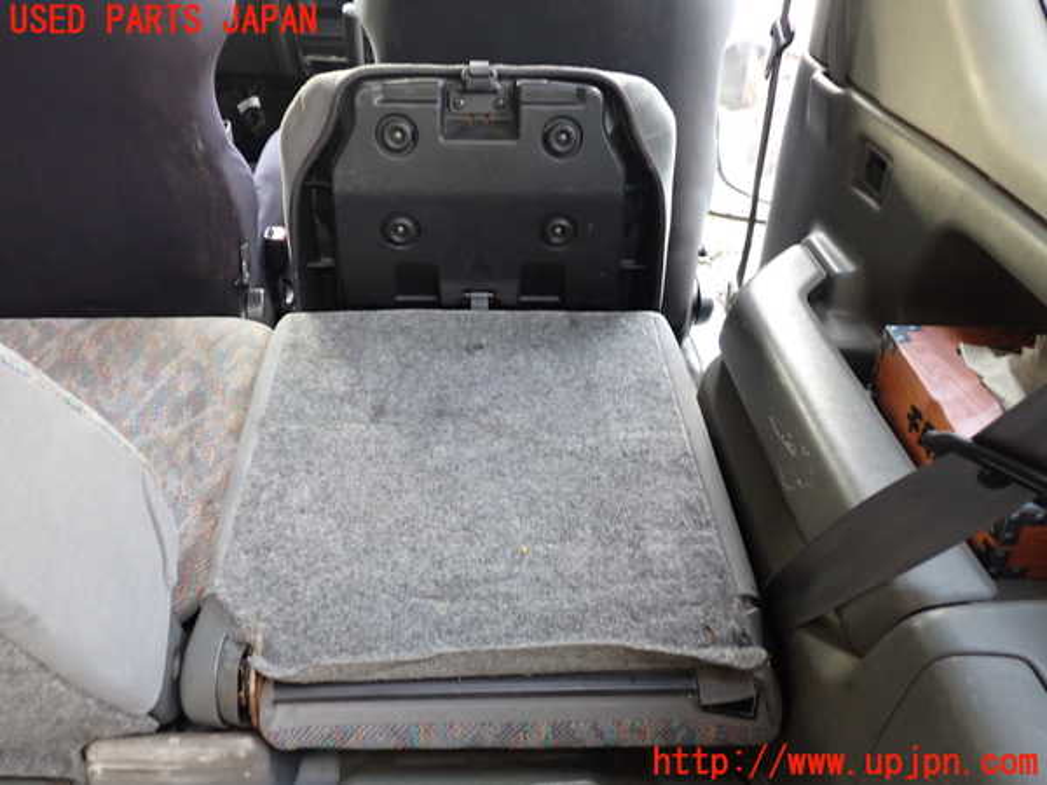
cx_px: 524
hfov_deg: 60.0
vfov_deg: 46.8
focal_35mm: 30
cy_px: 392
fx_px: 907
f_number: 2.3
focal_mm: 5.4
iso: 320
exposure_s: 1/30
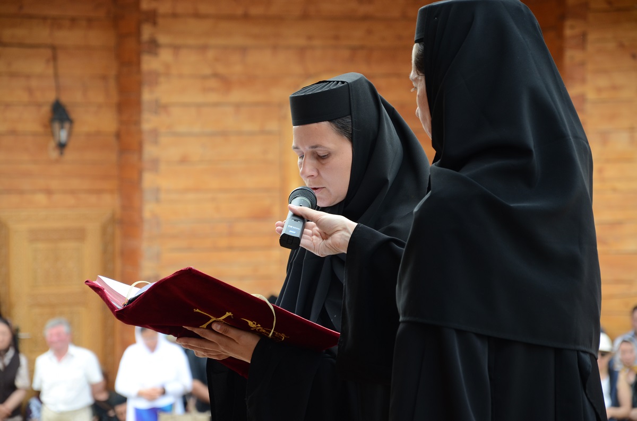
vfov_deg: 8.7
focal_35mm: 158
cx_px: 318
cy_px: 210
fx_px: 2780
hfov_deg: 13.1
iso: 320
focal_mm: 105
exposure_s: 1/160
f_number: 5.6
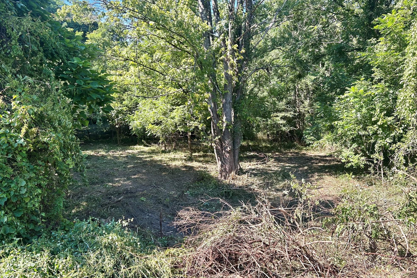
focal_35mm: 28
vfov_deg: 46.4
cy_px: 145
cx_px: 203
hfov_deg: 65.5
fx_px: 324
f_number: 1.5
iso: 50
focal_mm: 5.7
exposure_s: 1/601
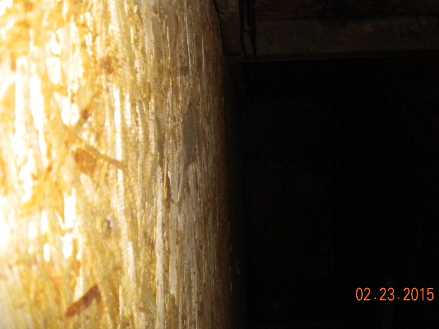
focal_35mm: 41
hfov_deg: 45.6
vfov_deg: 35.1
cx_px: 257
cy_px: 142
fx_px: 520
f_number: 3.1
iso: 400
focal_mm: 6.3
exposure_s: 1/30
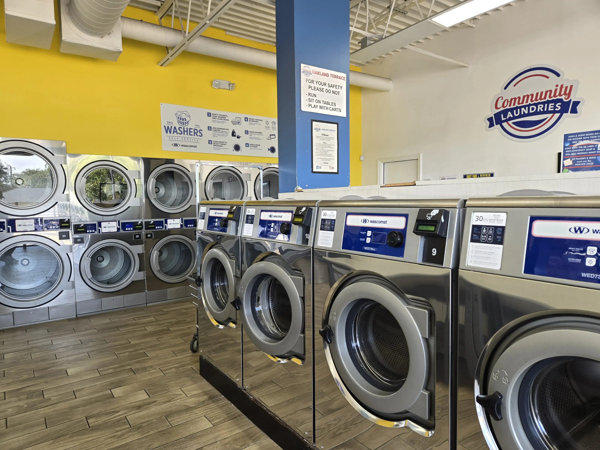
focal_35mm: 23
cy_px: 225
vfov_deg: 58.9
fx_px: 399
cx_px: 300
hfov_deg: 73.9
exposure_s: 1/120
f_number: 1.8
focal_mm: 5.4
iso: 64
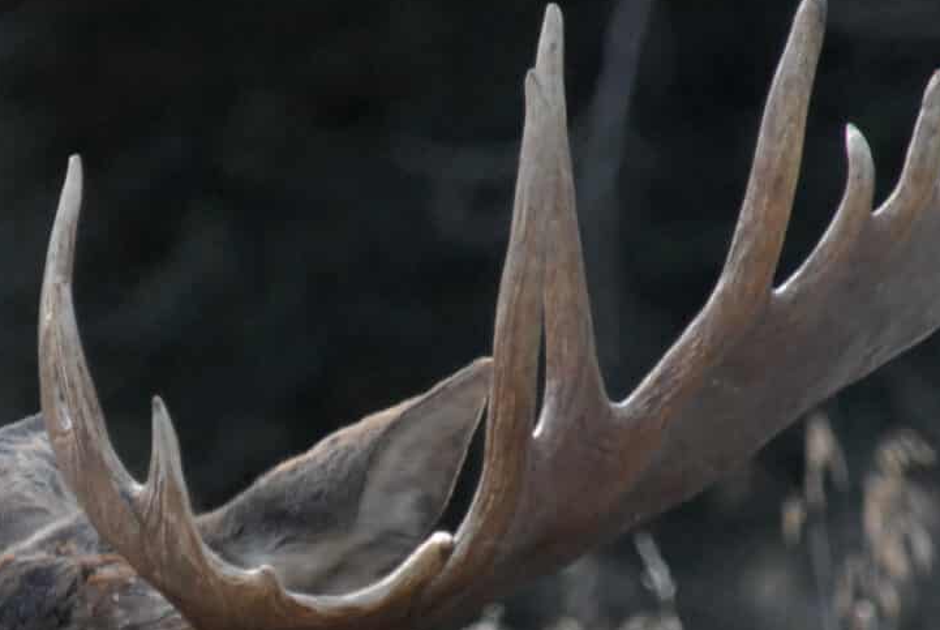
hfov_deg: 1.3
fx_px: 41759
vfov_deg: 0.9
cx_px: 98
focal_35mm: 1597
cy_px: 641
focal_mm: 400
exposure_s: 1/160
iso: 400
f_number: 6.3
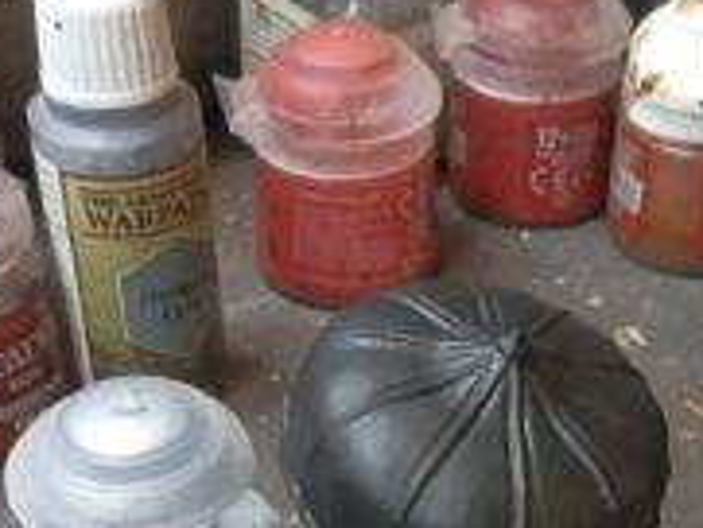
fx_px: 1687
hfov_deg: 23.4
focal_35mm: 83
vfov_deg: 17.0
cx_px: 485
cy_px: 633
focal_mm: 5
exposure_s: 1/80
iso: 400
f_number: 3.1
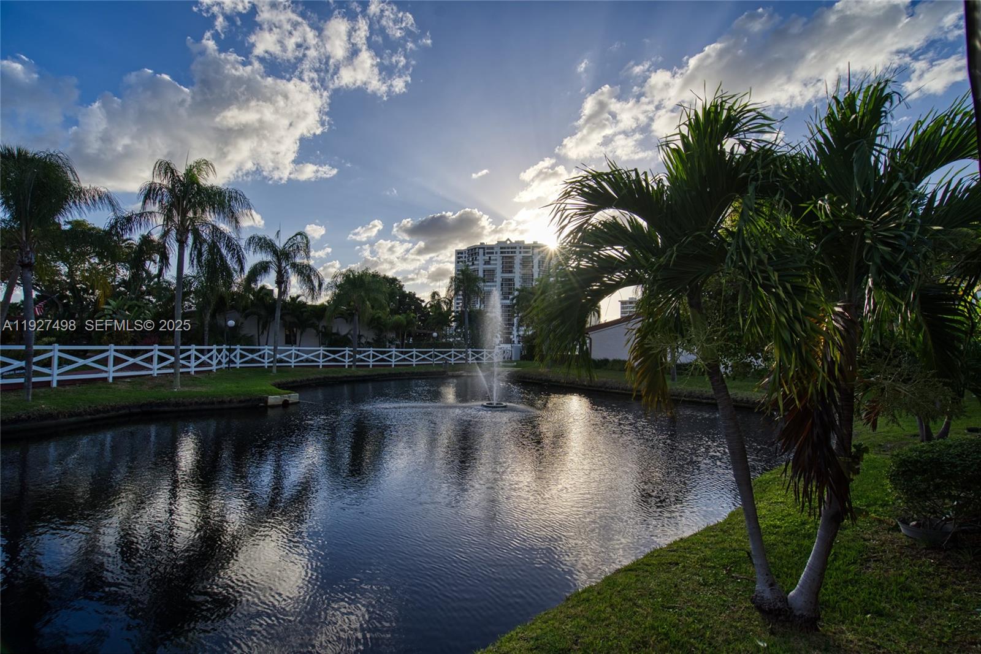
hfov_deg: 96.7
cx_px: 490
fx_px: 436
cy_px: 327
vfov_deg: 73.8
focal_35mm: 16
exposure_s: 1/125
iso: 125
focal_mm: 16
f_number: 7.1
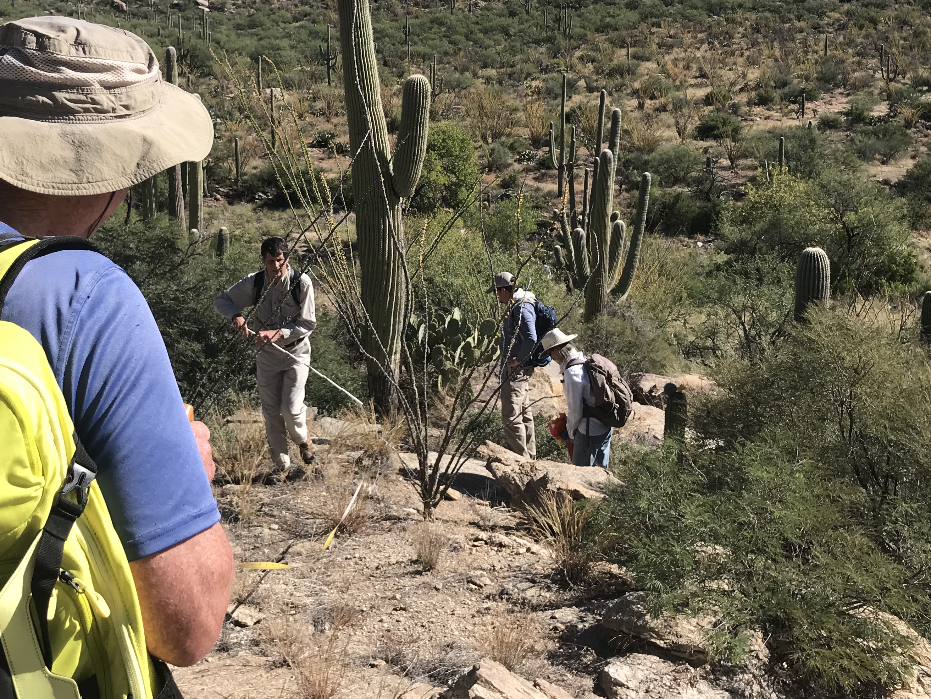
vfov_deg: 33.0
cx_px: 364
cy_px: 188
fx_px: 1157
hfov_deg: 43.6
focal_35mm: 43
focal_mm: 3.99
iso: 20
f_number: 1.8
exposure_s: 1/1996
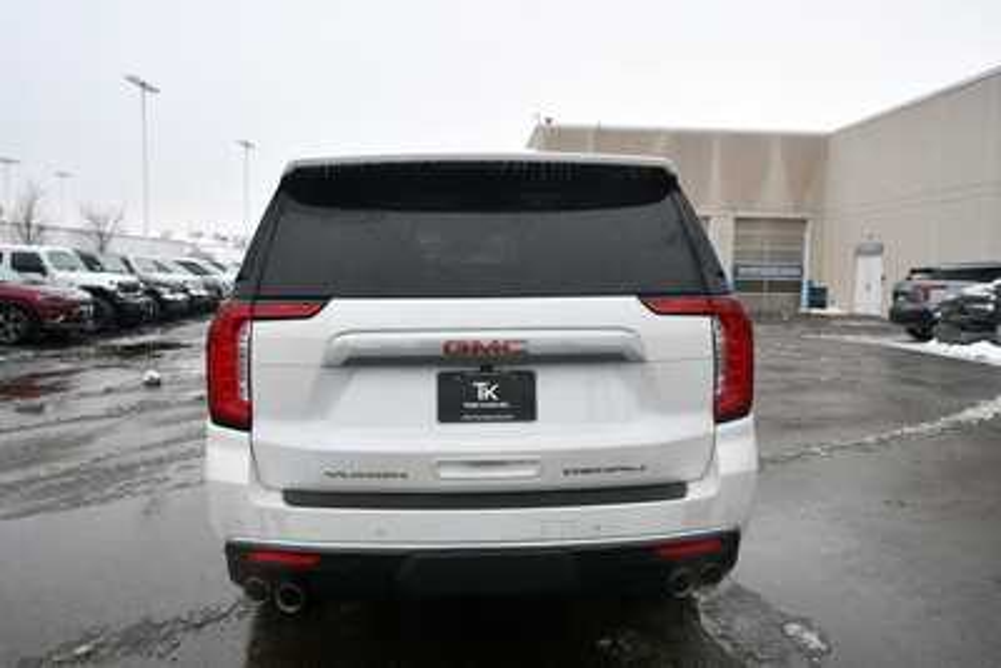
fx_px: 834
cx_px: 500
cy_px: 334
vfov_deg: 43.6
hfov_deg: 61.9
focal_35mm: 30
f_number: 6.3
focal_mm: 20
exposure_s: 1/250
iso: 200
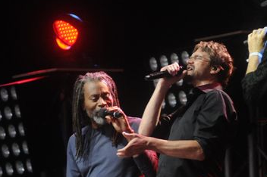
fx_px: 5053
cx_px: 234
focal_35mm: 682
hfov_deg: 3.0
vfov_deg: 2.0
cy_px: 47
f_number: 3.5
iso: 1250
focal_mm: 200
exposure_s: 1/320
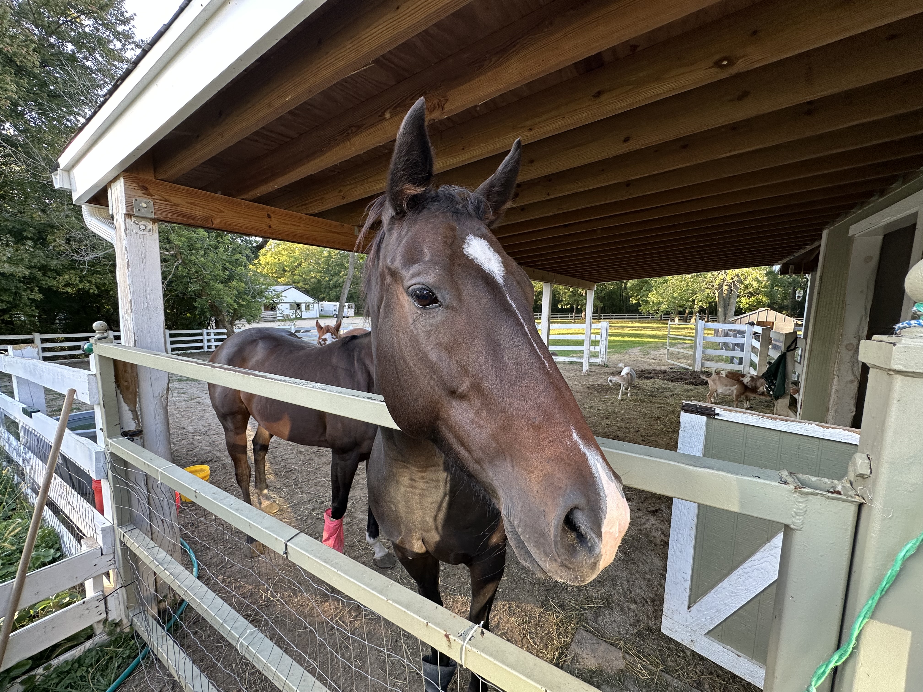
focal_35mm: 14
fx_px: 373
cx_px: 462
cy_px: 346
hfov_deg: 102.1
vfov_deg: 85.7
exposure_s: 1/99
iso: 100
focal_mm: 2.22
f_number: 2.2
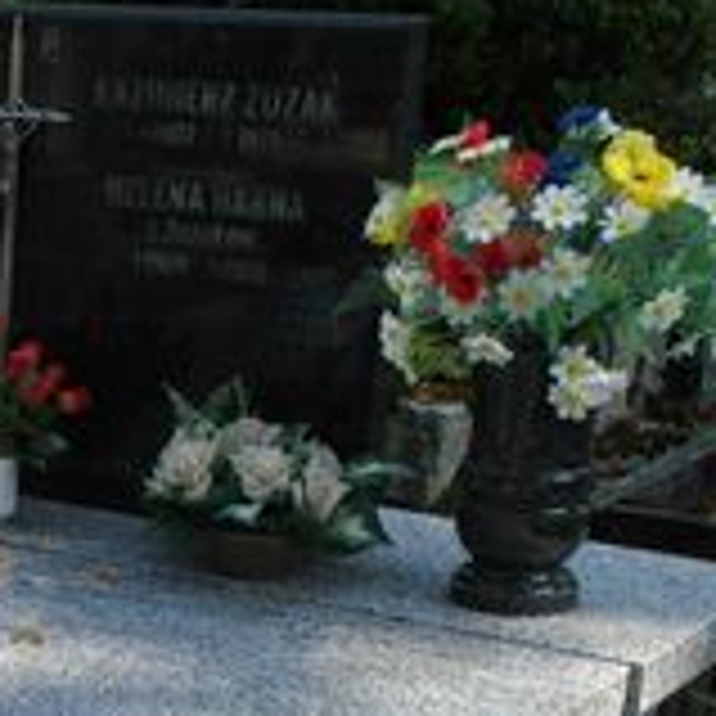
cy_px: 892
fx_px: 2504
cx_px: -383
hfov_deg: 15.0
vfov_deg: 15.6
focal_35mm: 107
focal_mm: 6.5
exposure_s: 1/250
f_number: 4.1
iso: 80
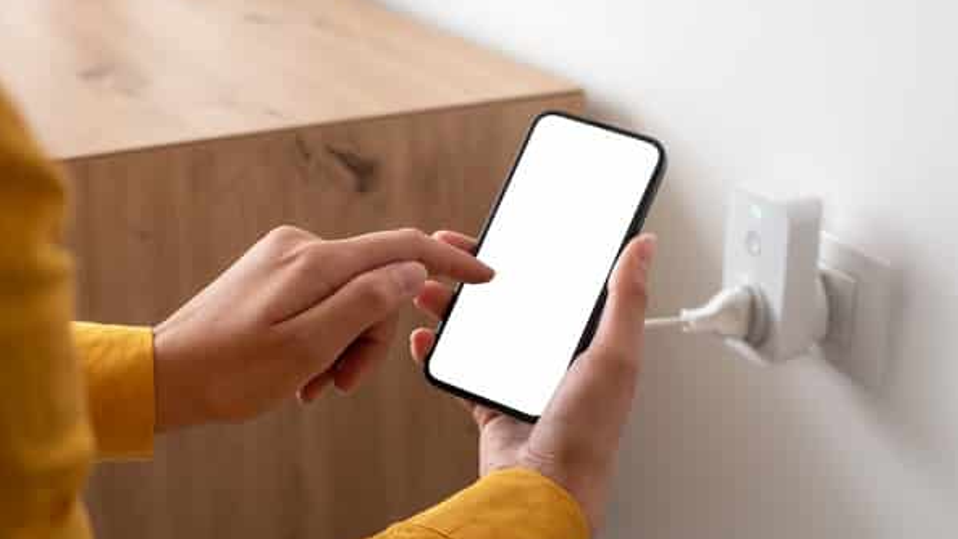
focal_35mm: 53
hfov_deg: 39.2
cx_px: 483
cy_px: 308
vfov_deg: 22.6
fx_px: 1347
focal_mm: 50
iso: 250
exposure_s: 1/50
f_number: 5.6
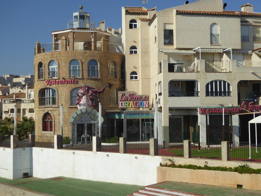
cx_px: 130
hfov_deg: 36.2
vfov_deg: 27.5
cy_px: 98
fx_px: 400
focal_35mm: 53
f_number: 4.1
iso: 100
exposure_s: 1/1300
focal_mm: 9
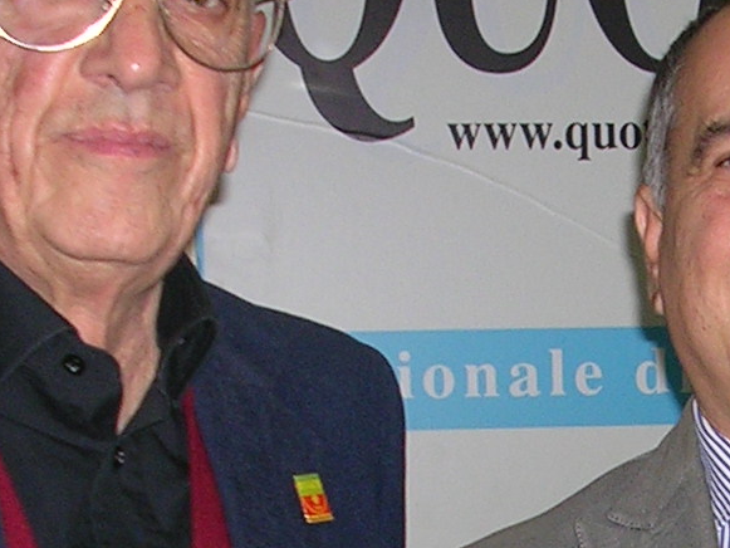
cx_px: 761
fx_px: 2826
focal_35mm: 134
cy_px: 709
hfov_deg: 14.4
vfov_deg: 10.8
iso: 59
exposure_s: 1/60.1
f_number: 2.8
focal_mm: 5.8
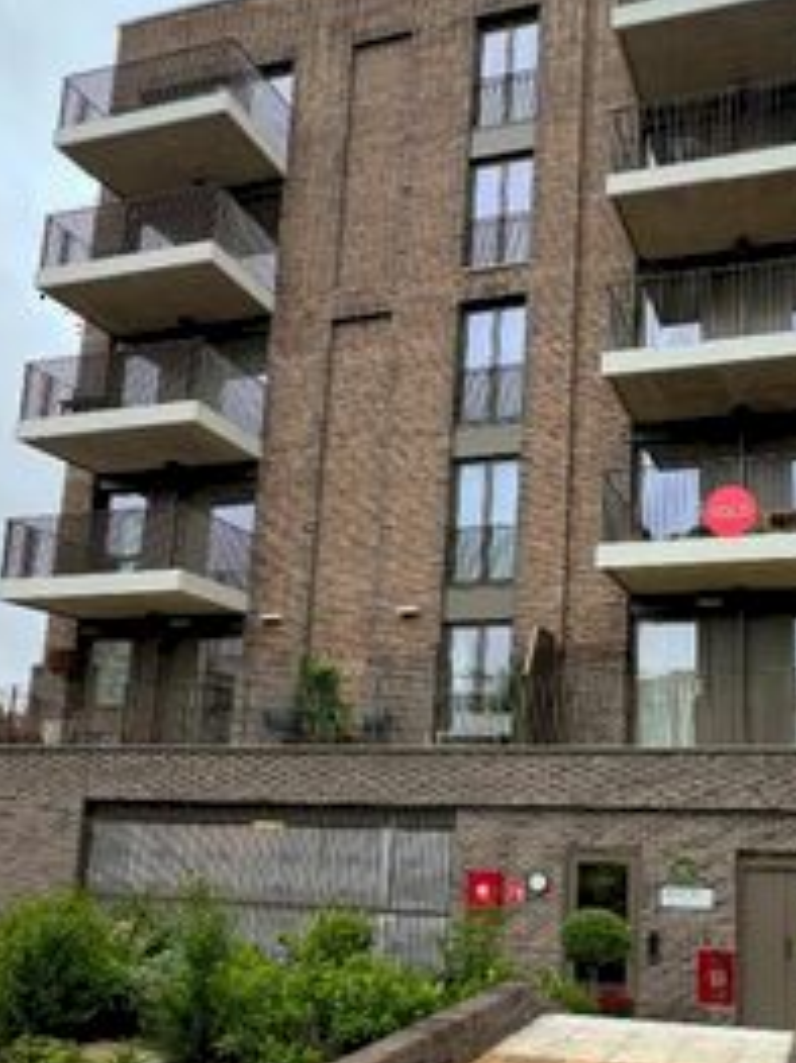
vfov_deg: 62.0
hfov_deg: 46.7
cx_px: 651
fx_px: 859
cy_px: 701
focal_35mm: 28
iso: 64
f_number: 2.2
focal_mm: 2.22
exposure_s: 1/99
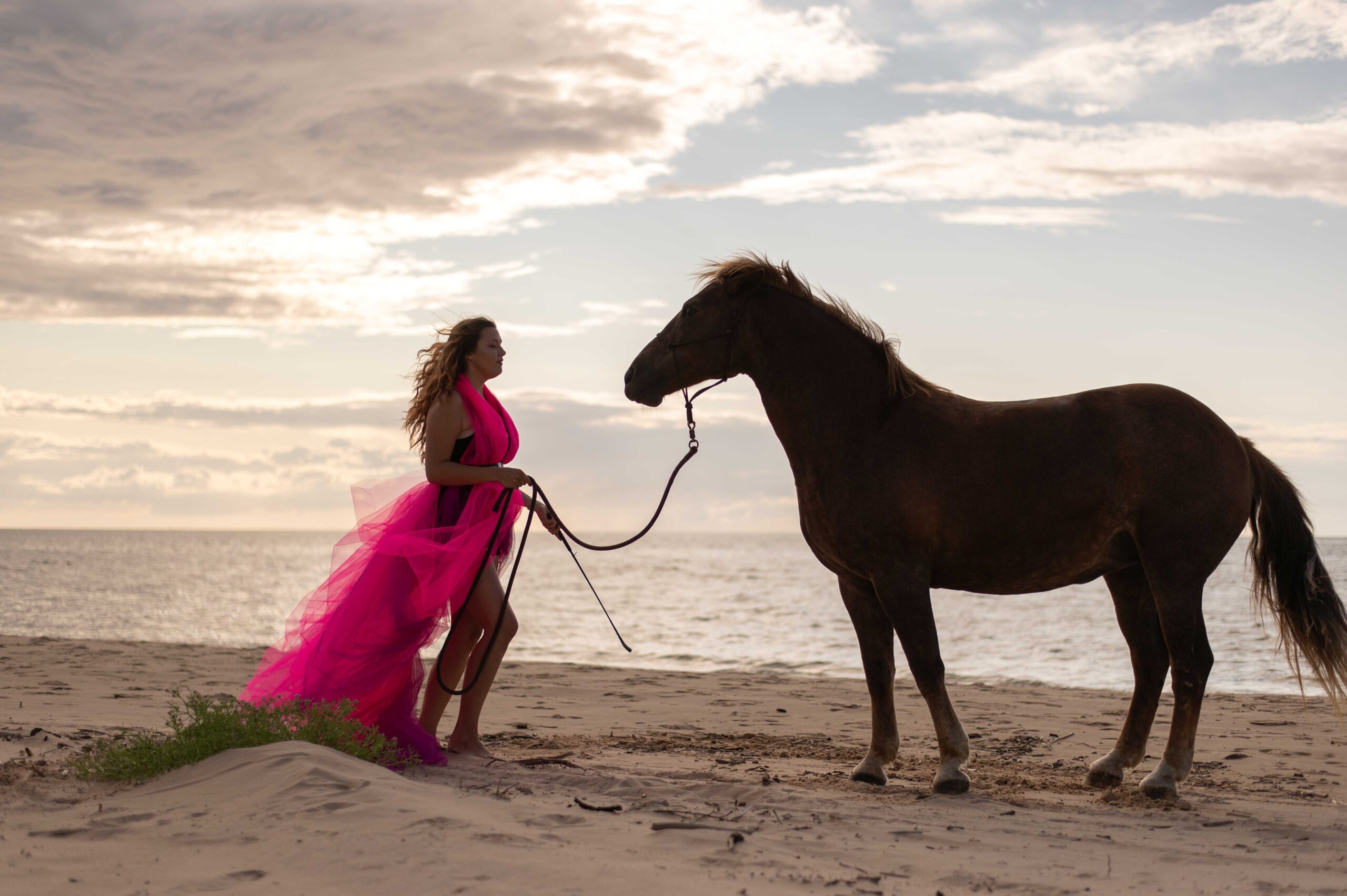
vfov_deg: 27.0
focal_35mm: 50
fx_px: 1869
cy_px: 448
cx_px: 674
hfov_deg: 39.6
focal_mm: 50
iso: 100
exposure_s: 1/8000
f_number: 2
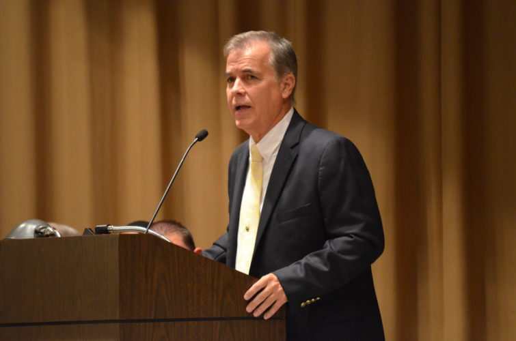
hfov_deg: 6.9
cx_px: 258
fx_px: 4291
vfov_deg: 4.6
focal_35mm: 300
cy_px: 170
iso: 3200
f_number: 5.6
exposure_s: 1/25
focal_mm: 200
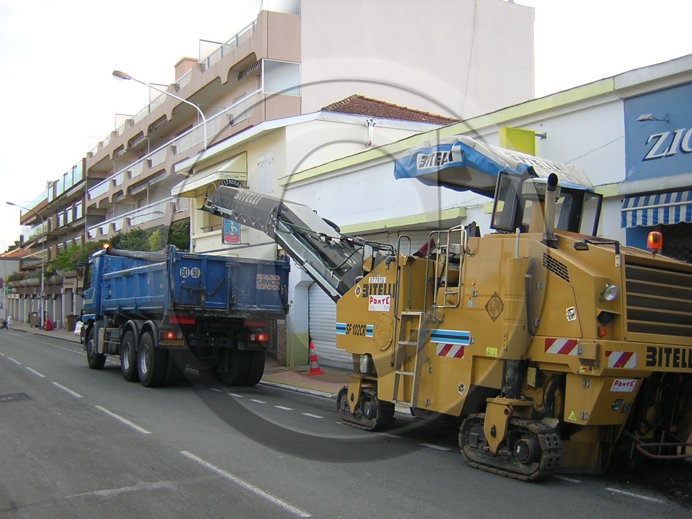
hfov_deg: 51.4
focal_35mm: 36
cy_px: 260
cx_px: 346
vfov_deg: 39.7
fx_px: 720
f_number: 2.6
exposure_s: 1/253
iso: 100
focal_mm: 4.7
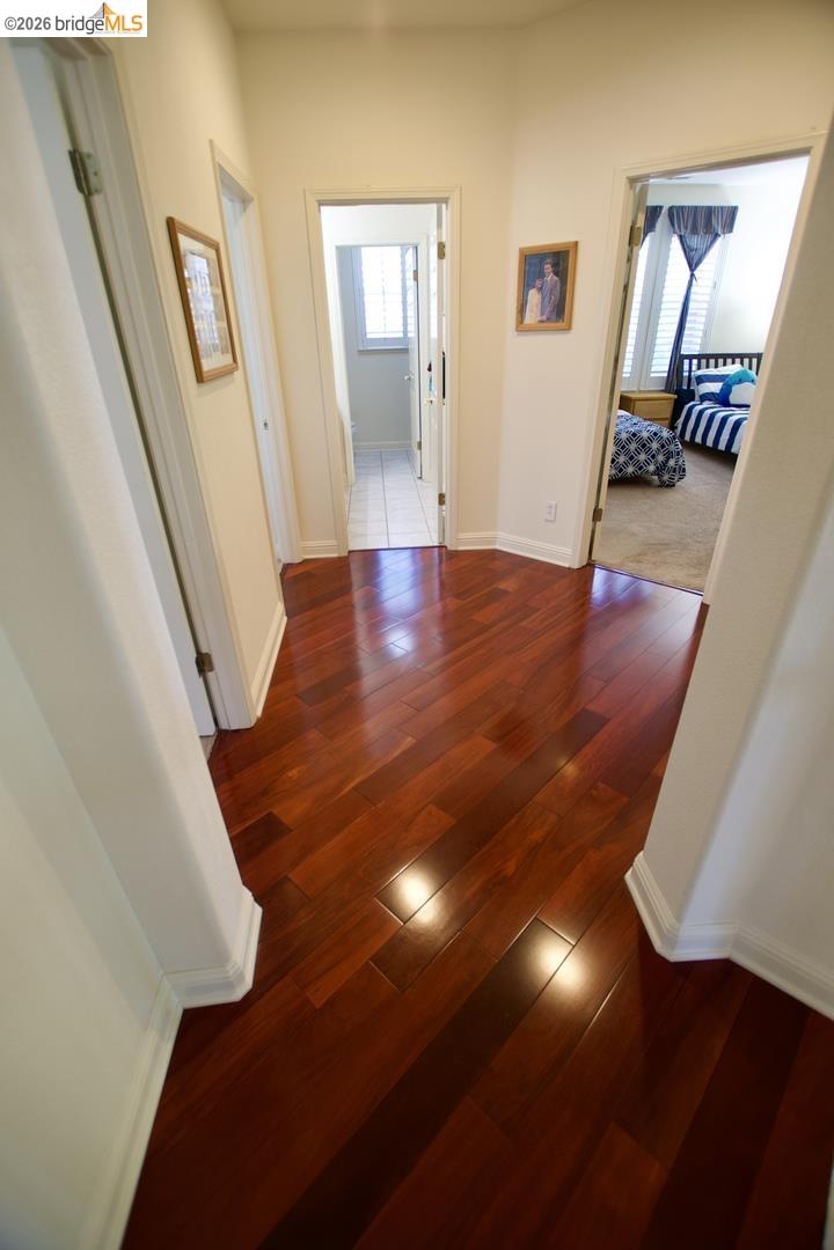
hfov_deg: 77.3
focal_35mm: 15
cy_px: 625
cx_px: 417
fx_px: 521
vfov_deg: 100.4
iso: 450
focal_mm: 10
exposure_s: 1/50
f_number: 3.5
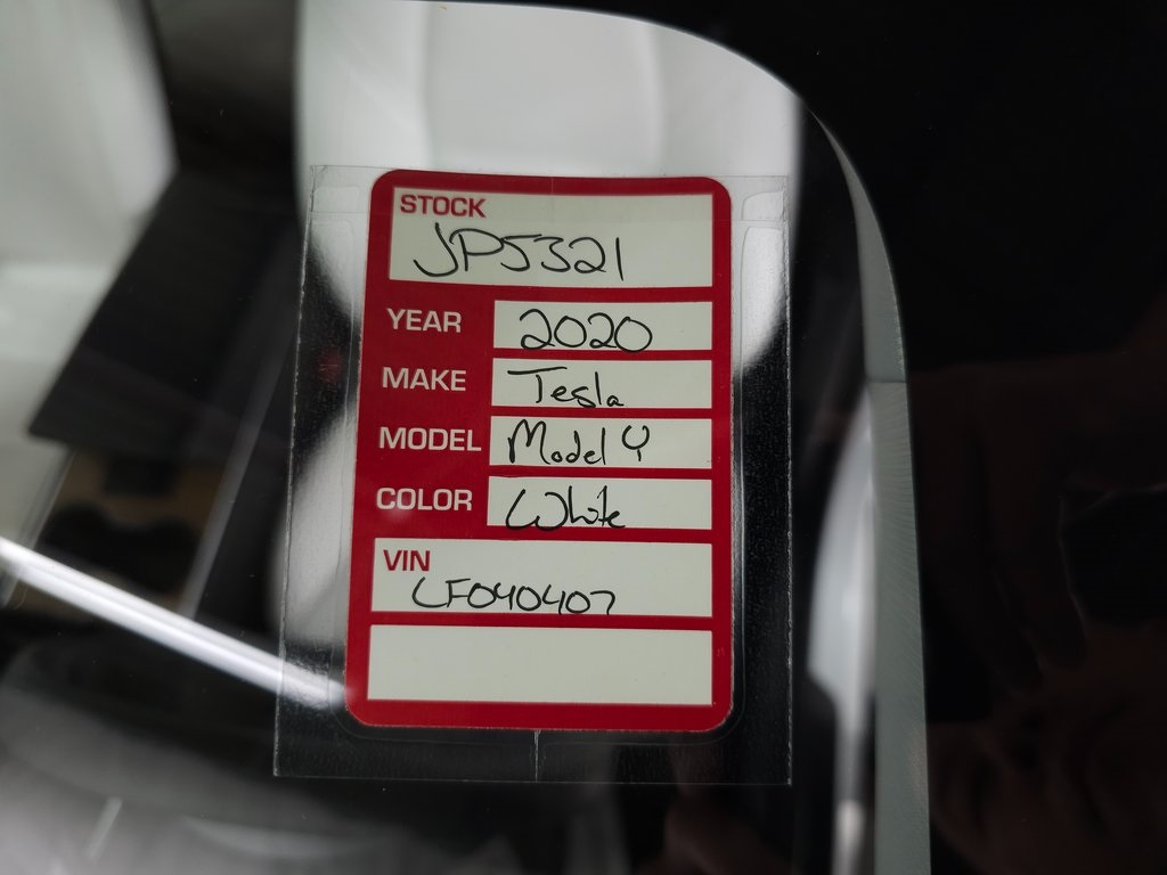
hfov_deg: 73.9
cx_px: 584
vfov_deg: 58.9
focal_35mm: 23
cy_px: 438
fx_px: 775
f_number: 1.7
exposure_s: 1/60
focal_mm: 6.3
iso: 64
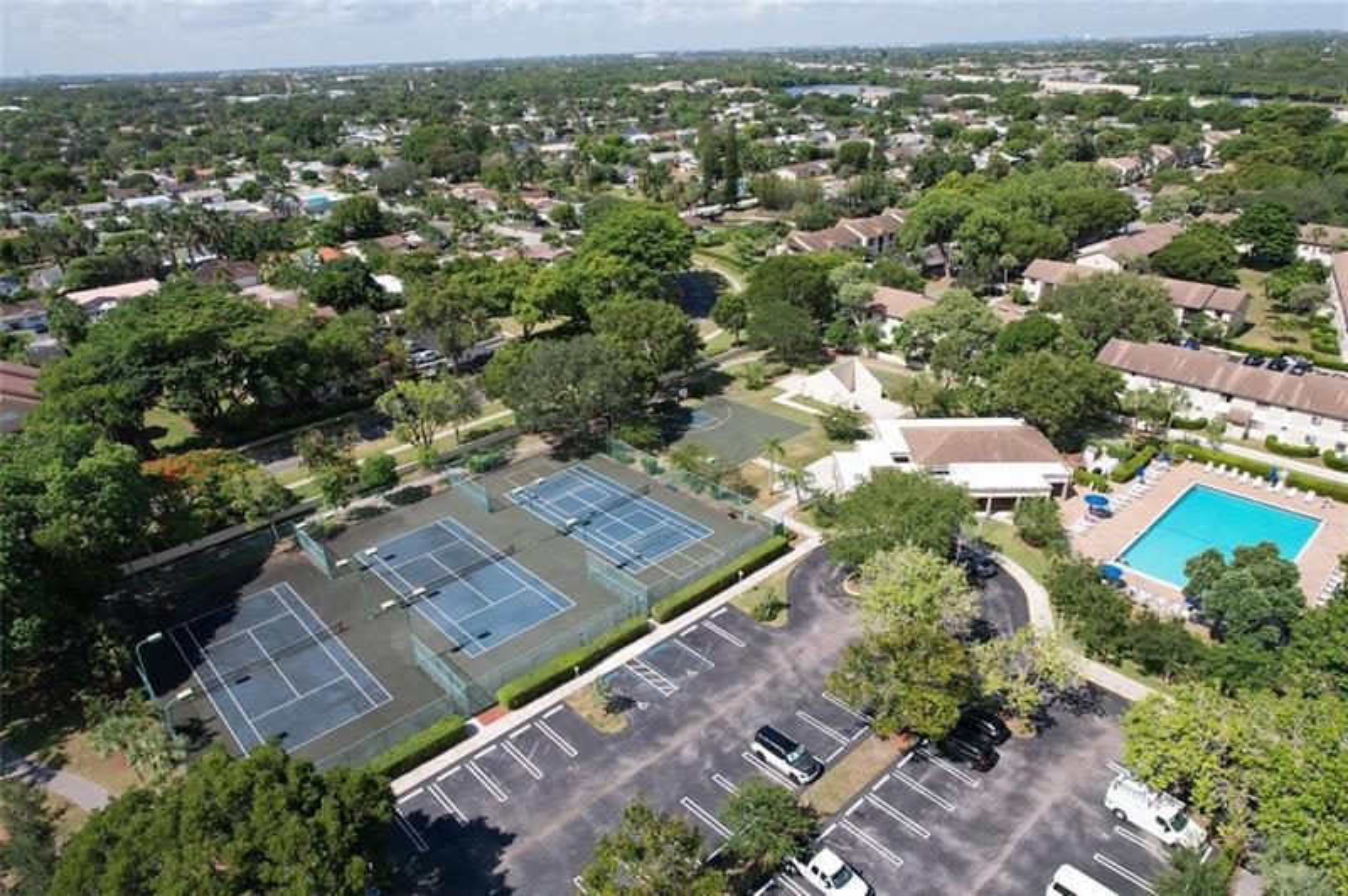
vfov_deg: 57.1
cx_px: 674
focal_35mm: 22
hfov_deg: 78.6
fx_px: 823
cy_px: 448
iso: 140
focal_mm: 8.38
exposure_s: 1/2000
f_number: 2.8
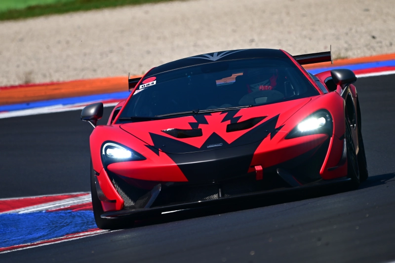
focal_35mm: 900
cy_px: 132
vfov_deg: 1.5
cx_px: 198
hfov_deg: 2.3
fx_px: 9872
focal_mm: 600
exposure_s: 1/1000
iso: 160
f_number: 6.3
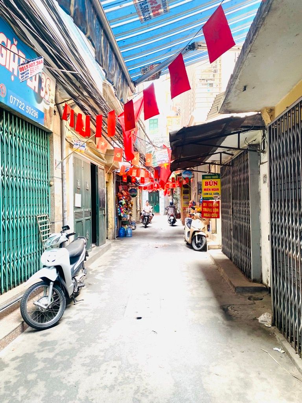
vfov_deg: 67.3
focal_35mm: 26
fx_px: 302
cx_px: 151
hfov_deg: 53.1
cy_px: 202
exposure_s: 1/121
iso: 100
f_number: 1.8
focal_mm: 4.25
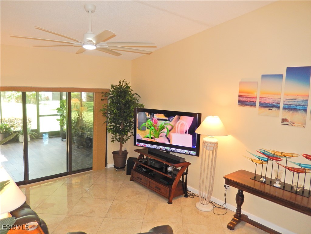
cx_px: 156
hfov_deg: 69.4
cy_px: 117
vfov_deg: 54.9
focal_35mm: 25
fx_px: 225
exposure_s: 1/30
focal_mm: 4.5
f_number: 3.4
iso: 200
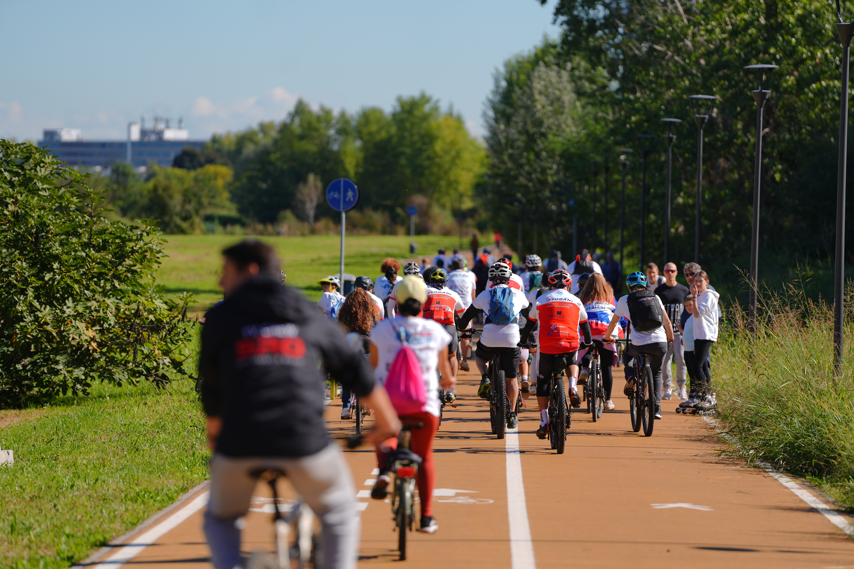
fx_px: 4744
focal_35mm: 200
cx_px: 427
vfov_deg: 6.9
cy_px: 284
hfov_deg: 10.3
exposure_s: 1/1250
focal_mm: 200
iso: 64
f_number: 3.2
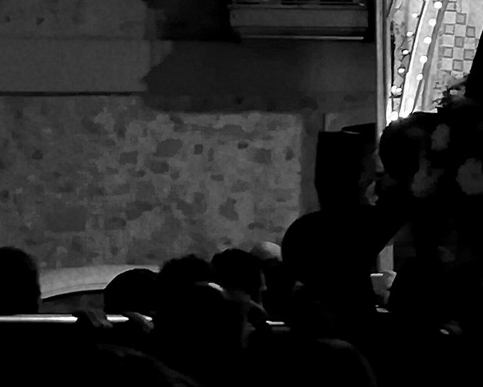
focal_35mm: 147
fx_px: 2101
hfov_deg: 12.6
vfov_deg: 10.4
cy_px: -52
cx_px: 689
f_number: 2.2
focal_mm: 3.83
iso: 400
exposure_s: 1/25
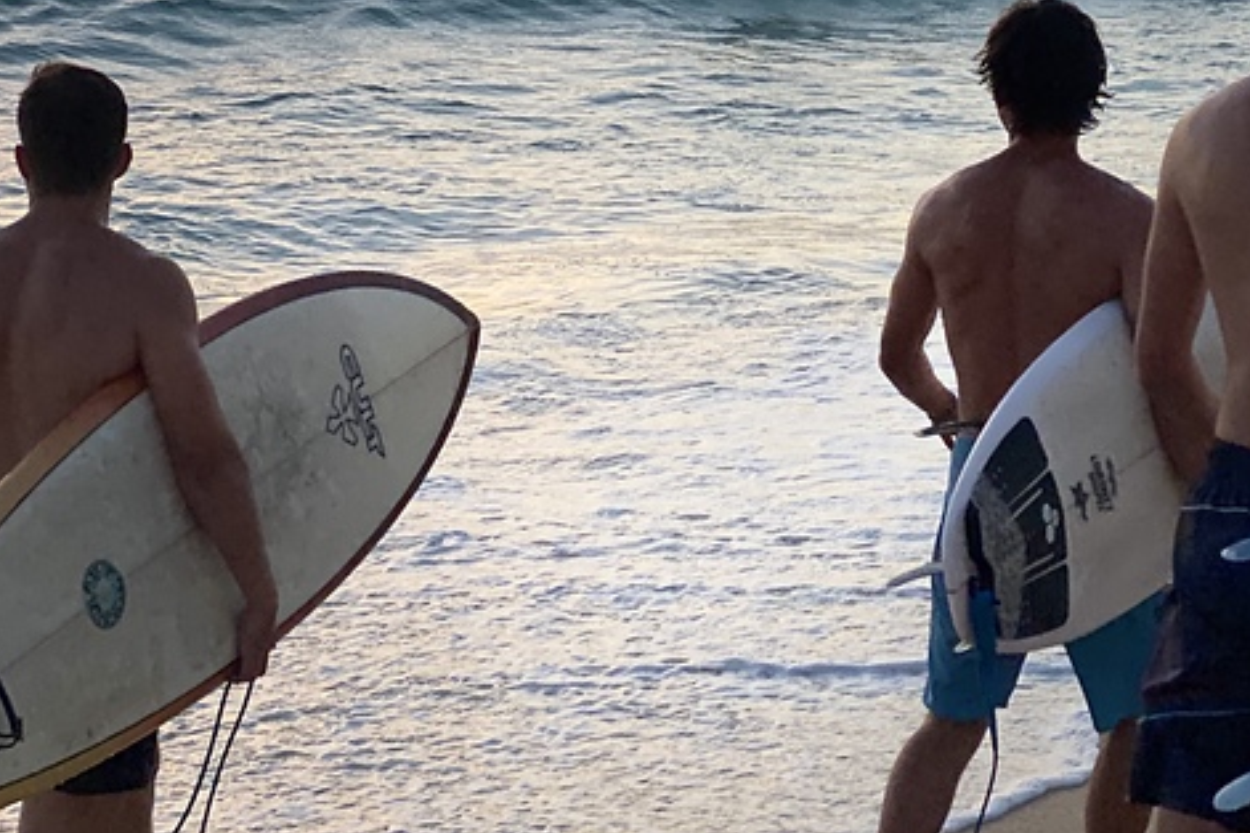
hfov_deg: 22.6
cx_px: 679
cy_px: 119
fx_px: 3125
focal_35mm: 90
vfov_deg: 15.1
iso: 40
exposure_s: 1/122
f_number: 2
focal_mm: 6
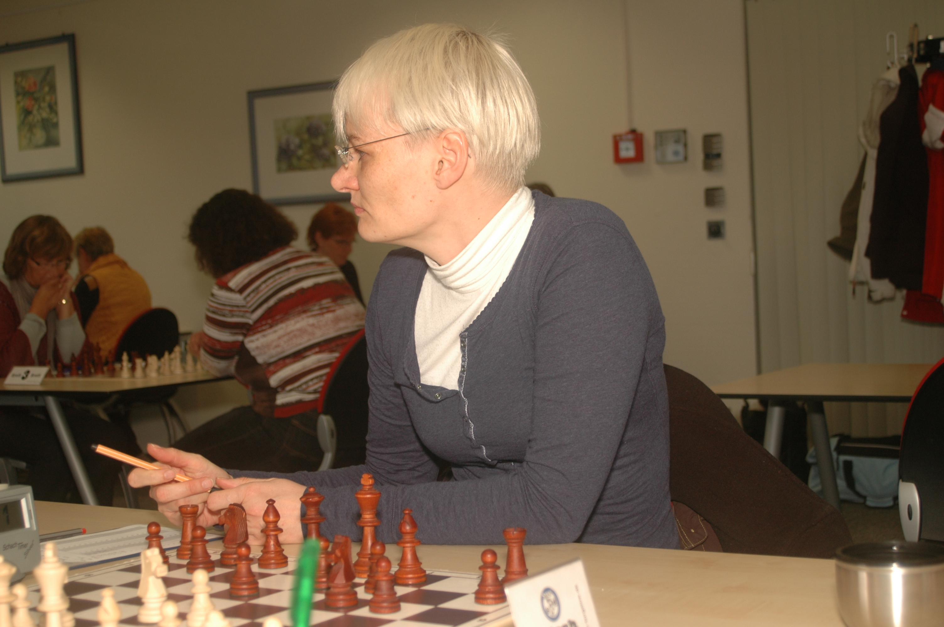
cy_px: 314
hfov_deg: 35.1
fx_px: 1493
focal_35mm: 57
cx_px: 472
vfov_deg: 23.7
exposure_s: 1/60
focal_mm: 38
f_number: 5
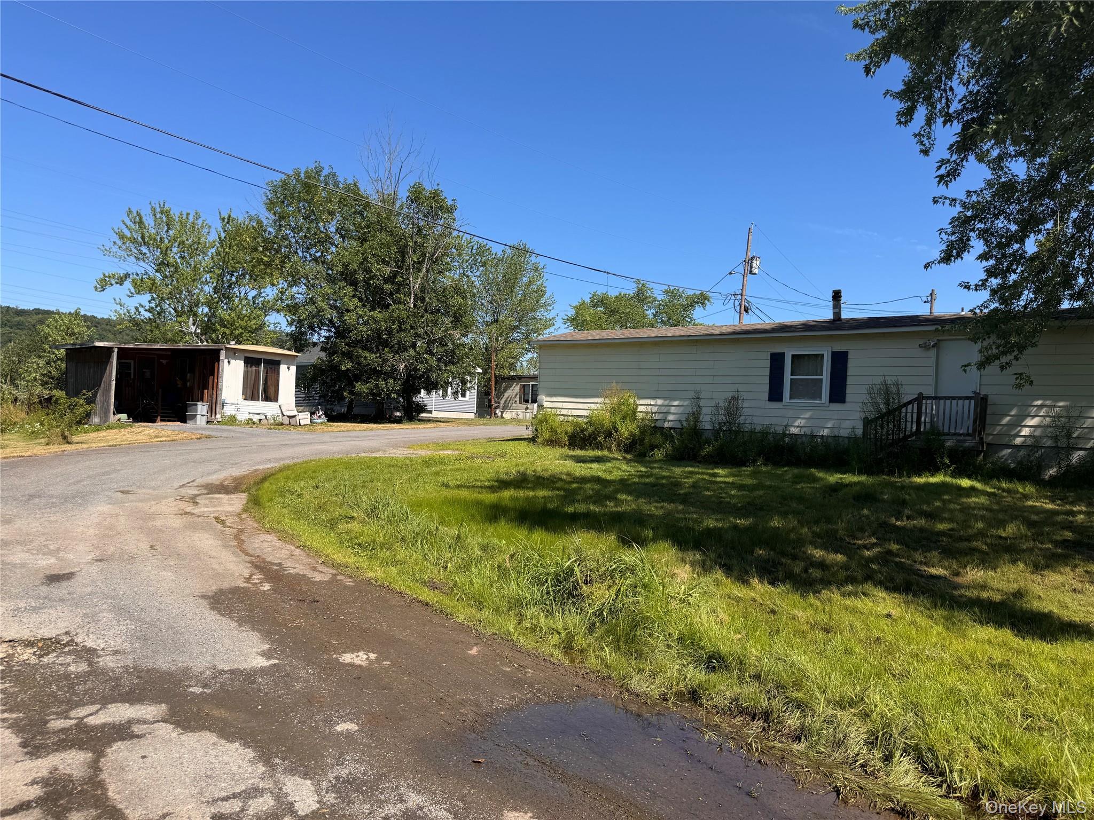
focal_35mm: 24
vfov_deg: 56.8
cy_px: 410
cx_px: 547
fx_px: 758
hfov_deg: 71.6
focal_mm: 6.76
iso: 80
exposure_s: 1/3247
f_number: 1.78
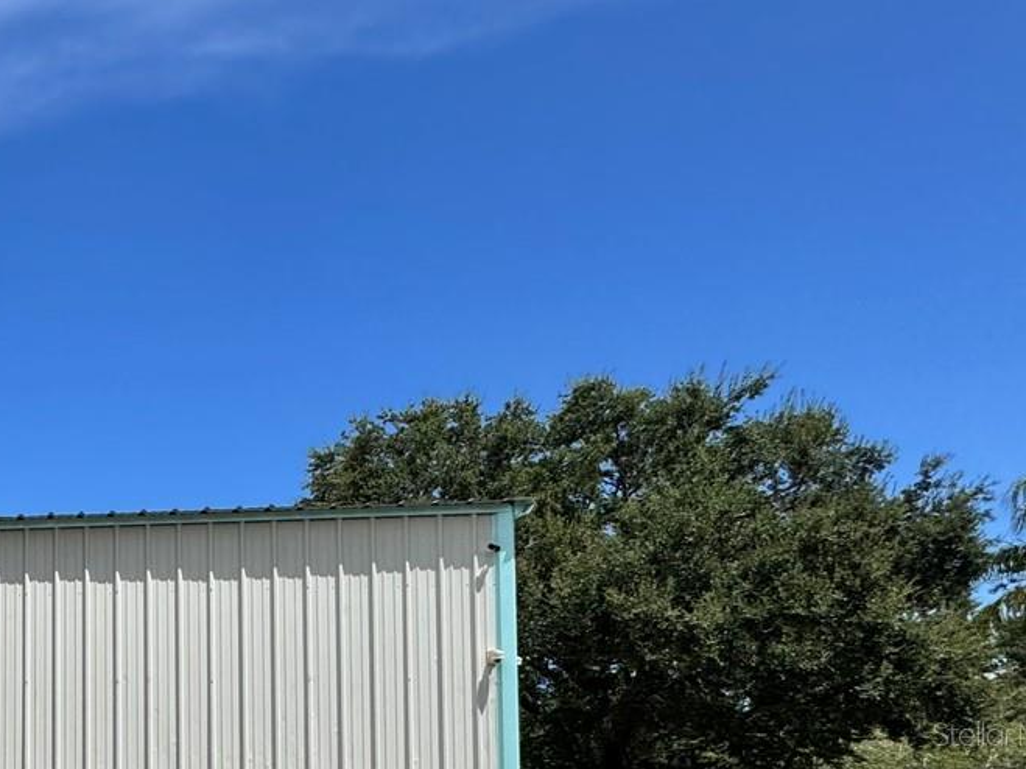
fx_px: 1008
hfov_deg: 40.4
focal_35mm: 34
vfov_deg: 38.1
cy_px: 733
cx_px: -167
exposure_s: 1/3390
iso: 50
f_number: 2.2
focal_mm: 2.22
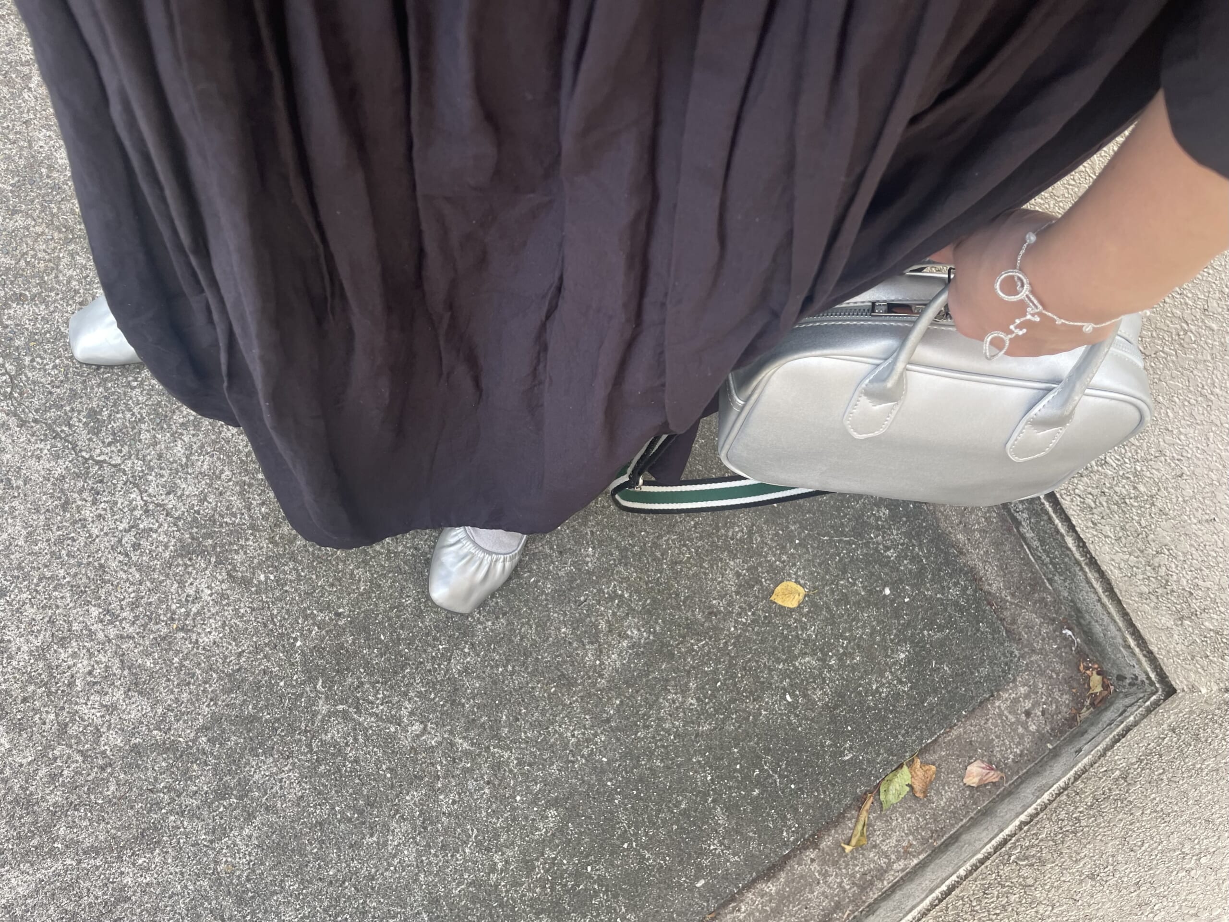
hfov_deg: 67.3
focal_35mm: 26
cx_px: 614
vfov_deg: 53.1
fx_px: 923
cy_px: 461
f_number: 1.6
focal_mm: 4.2
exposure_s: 1/121
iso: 40
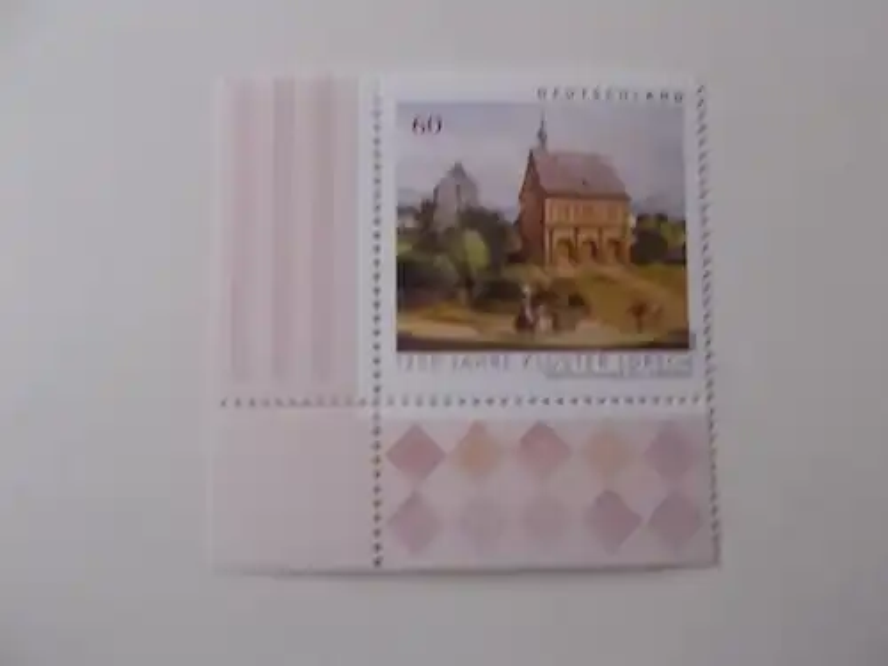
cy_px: 333
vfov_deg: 53.1
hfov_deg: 67.3
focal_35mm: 26
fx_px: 667
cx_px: 444
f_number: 3.2
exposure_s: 1/3
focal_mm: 4.6
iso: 200
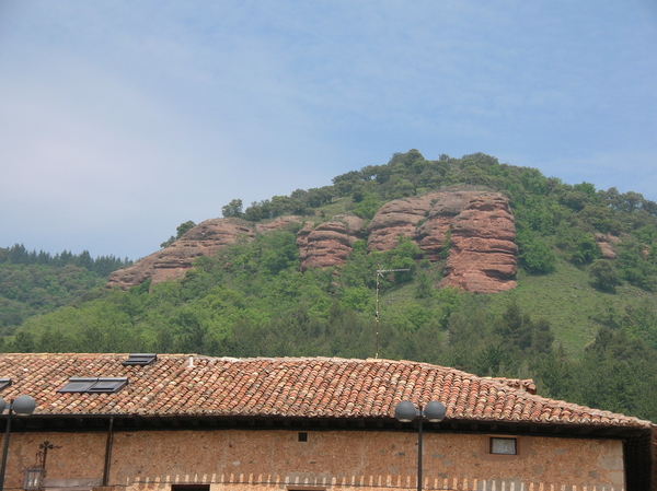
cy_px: 246
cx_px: 328
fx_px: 2352
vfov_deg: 11.9
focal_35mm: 124
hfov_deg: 15.9
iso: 50
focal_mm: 20.4
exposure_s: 1/366
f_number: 5.1
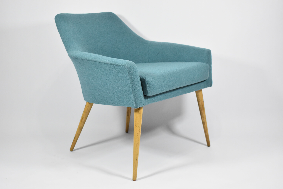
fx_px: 448
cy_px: 94
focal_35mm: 57
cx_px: 142
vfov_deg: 23.8
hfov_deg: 35.0
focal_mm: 38
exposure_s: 1/125
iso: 1600
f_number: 4.8
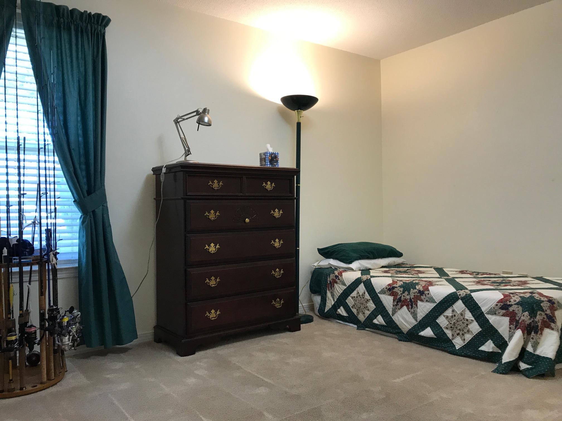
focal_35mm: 28
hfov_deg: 63.4
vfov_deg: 49.7
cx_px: 281
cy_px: 210
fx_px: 455
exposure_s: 1/30
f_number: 1.8
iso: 32
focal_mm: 3.99
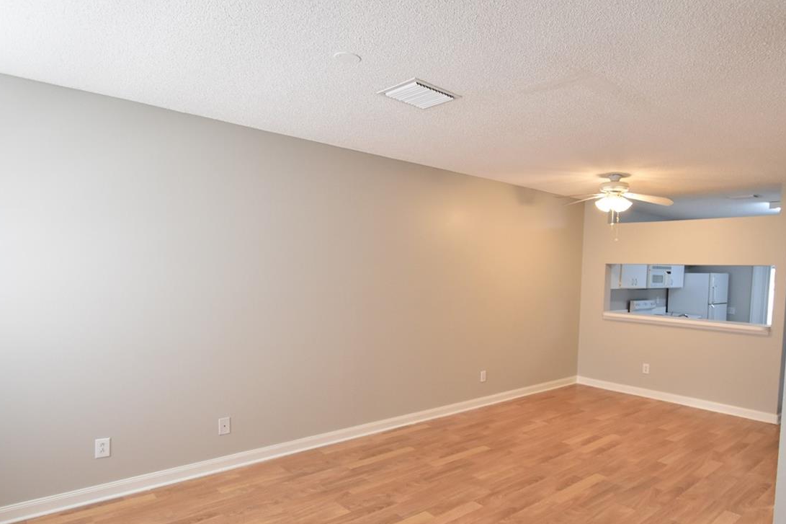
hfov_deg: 78.0
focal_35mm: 22
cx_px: 455
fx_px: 480
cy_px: 301
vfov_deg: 57.0
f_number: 3.5
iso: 800
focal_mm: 10
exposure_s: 1/125
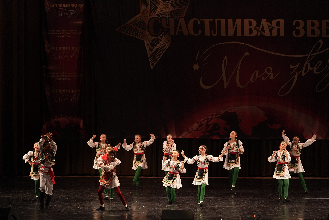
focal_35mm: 109
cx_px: 164
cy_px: 110
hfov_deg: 18.8
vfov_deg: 12.6
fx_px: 996
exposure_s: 1/400
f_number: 2.8
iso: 1600
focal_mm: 109
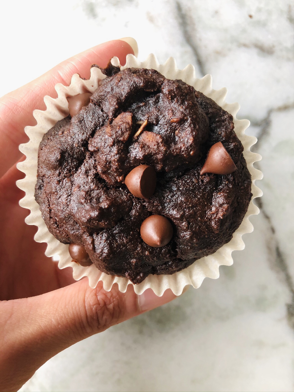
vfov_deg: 63.4
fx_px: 317
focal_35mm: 28
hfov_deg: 49.7
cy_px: 196
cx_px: 147
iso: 32
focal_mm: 4
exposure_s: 1/30
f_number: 1.8
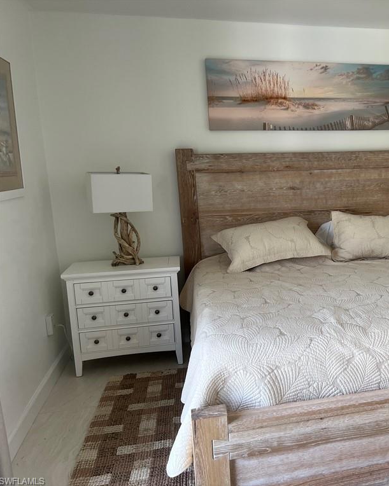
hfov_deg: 41.1
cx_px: 323
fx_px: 489
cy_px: 243
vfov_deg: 52.9
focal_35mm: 34
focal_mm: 5.7
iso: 80
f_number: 1.5
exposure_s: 1/121
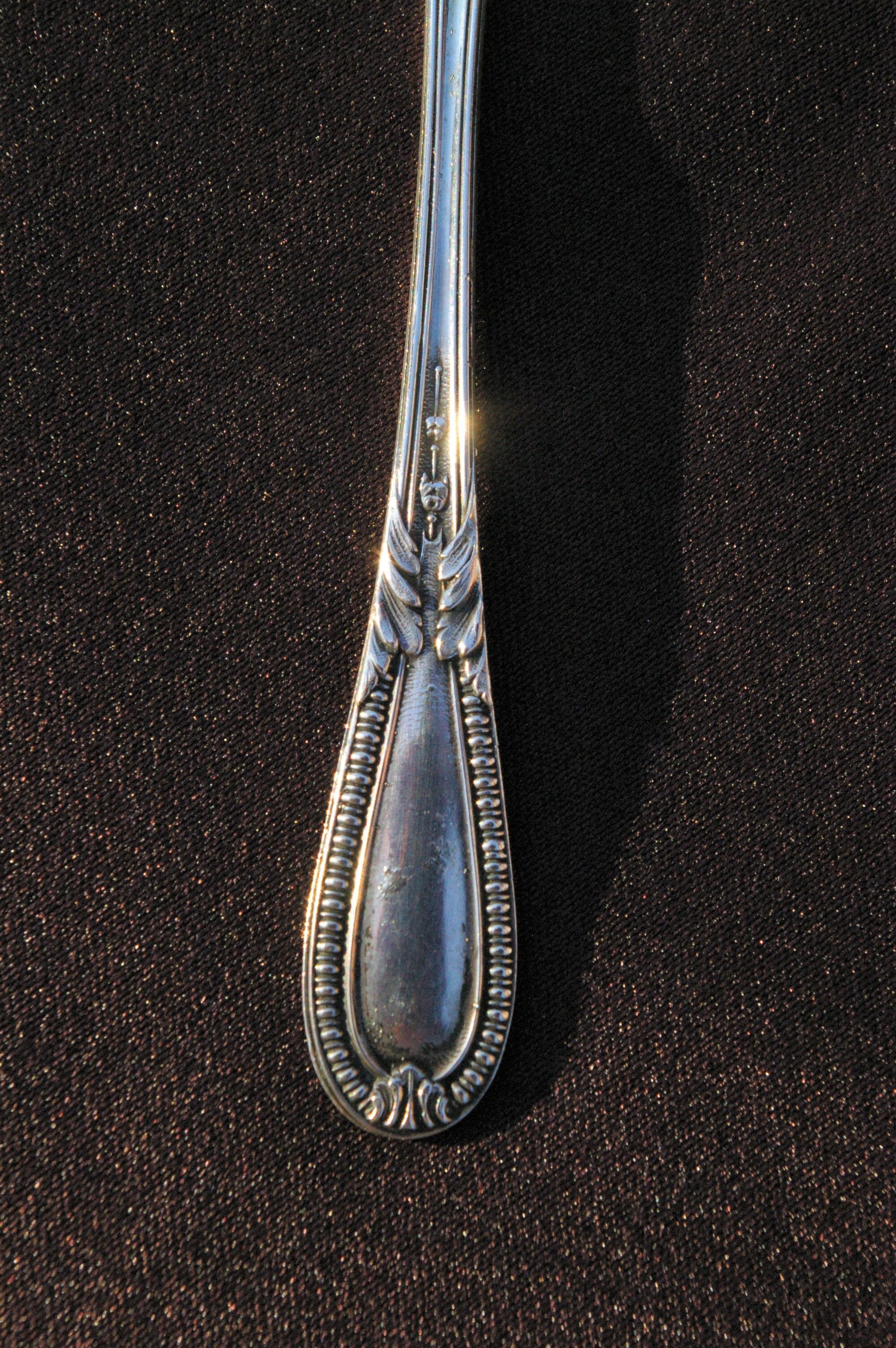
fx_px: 1459
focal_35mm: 39
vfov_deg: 49.6
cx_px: 448
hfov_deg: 34.1
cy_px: 674
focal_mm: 26
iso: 1600
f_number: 8
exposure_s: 1/250
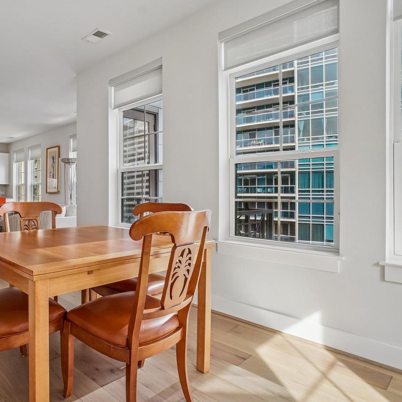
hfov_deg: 66.5
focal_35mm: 22
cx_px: 105
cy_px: 200
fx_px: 285
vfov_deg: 70.5
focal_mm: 11
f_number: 8
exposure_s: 1/80
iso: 500
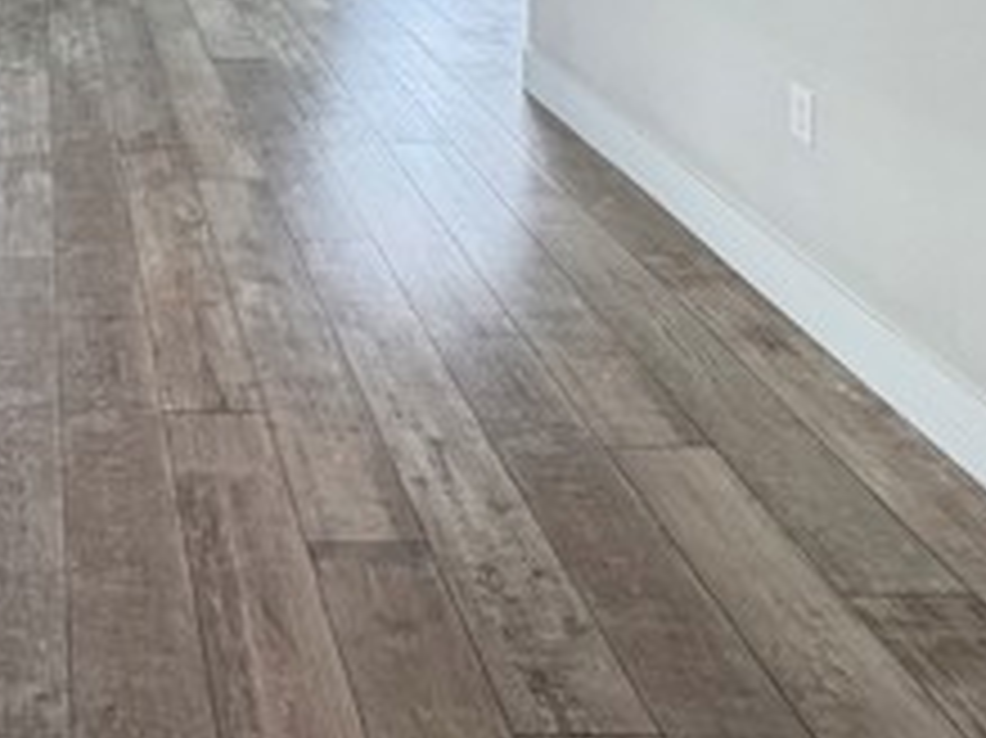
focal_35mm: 41
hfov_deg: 40.2
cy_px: -266
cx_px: 0
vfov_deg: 27.9
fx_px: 1167
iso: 64
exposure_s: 1/120
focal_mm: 2.22
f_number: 2.2
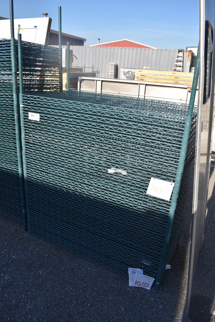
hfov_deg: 48.0
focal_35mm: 27
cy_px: 161
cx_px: 108
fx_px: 241
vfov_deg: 67.3
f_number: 8
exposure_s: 1/250
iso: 110
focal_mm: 18
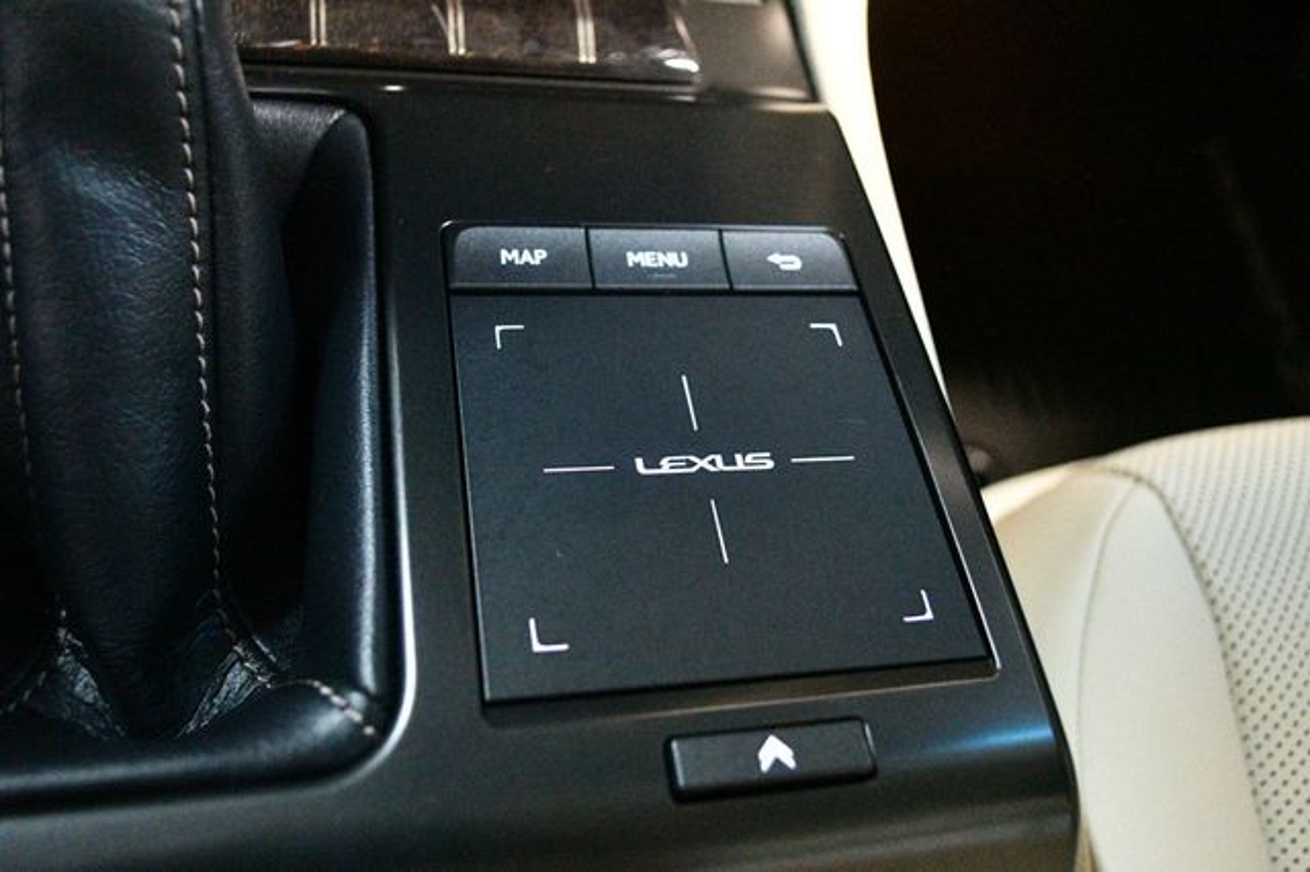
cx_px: 655
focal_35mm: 30
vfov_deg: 43.6
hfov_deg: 62.0
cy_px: 436
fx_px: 1091
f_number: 3.8
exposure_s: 1/60
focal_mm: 20
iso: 12800
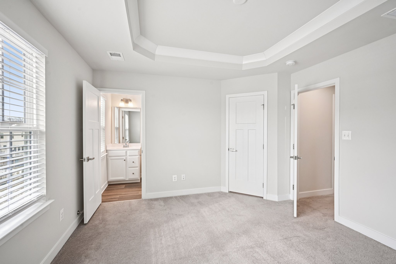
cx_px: 198
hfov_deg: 96.7
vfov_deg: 73.7
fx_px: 176
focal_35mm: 16
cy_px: 132
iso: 400
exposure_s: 1/50
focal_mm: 16
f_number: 8
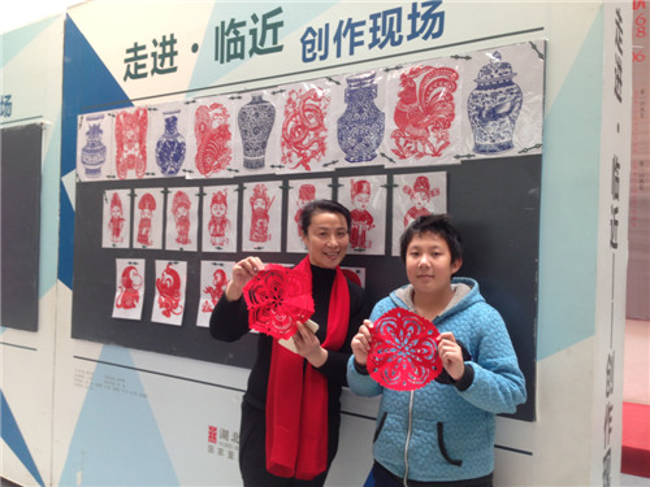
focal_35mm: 33
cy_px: 244
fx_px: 620
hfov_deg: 55.4
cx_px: 325
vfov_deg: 42.9
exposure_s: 1/30
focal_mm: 4.12
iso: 50
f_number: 2.4
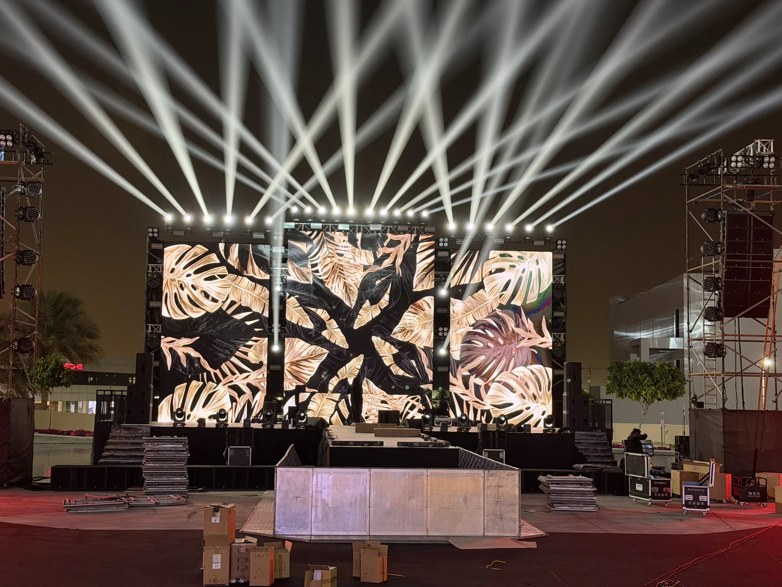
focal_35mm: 48
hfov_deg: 39.7
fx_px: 1084
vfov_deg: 30.3
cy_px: 294
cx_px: 391
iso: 320
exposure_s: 1/40
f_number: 1.78
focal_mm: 6.76
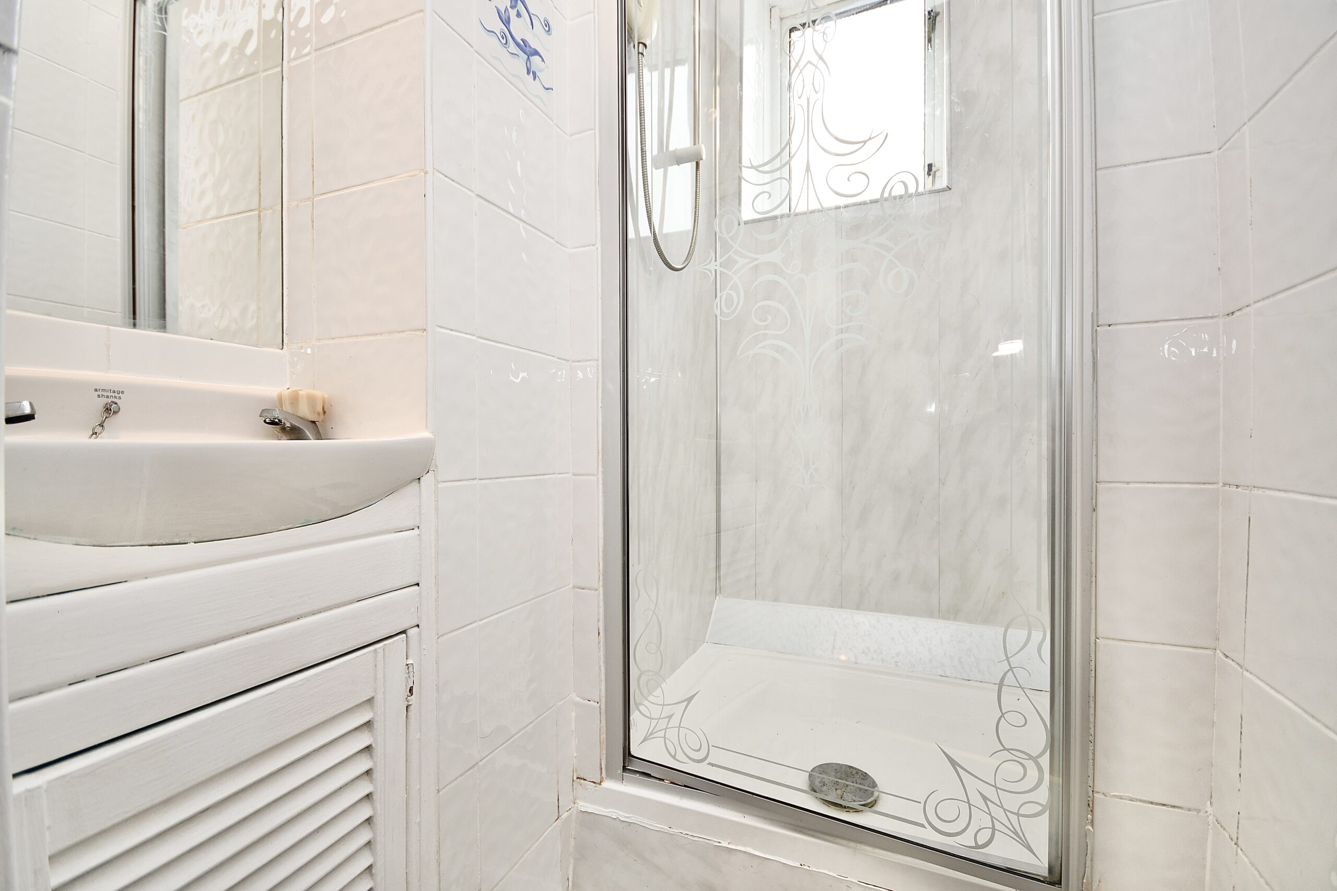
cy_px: 446
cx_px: 668
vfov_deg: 77.3
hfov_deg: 100.4
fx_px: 557
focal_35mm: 15
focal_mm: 10
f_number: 4
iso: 280
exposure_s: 1/60
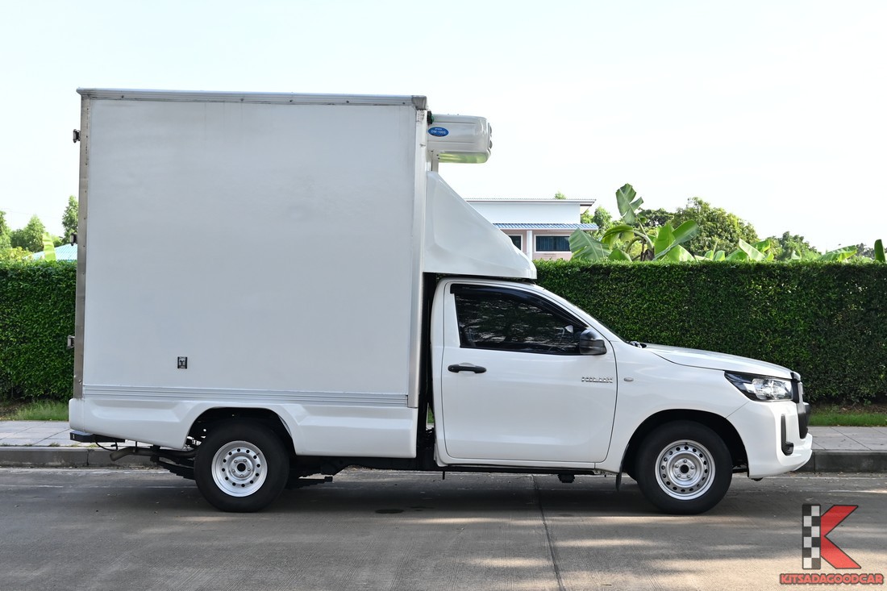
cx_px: 444
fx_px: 1330
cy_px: 296
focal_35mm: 54
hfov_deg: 36.9
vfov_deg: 25.1
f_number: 5.6
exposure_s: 1/500
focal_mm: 36
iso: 280
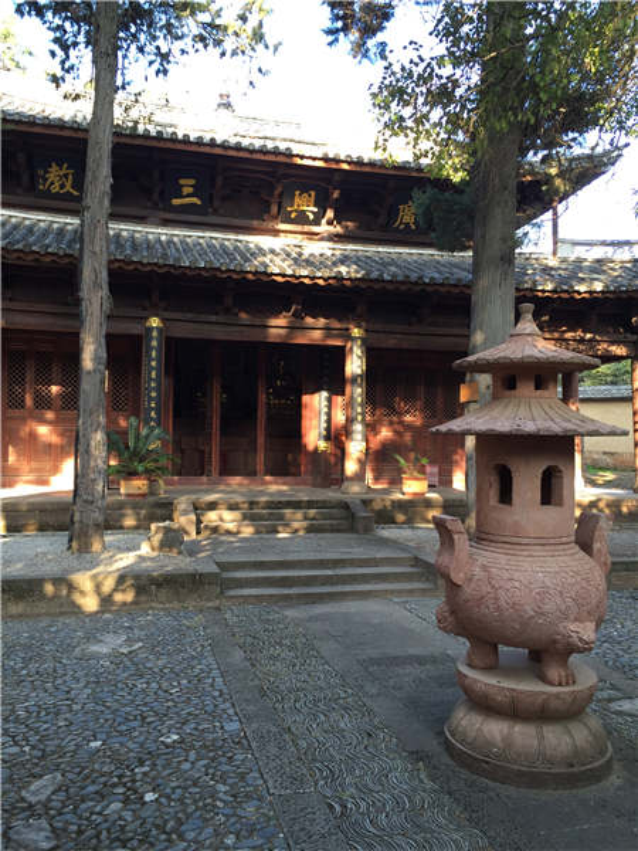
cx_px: 319
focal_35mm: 29
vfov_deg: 61.7
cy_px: 426
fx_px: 713
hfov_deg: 48.2
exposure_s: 1/60
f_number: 2.2
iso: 32
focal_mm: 4.15
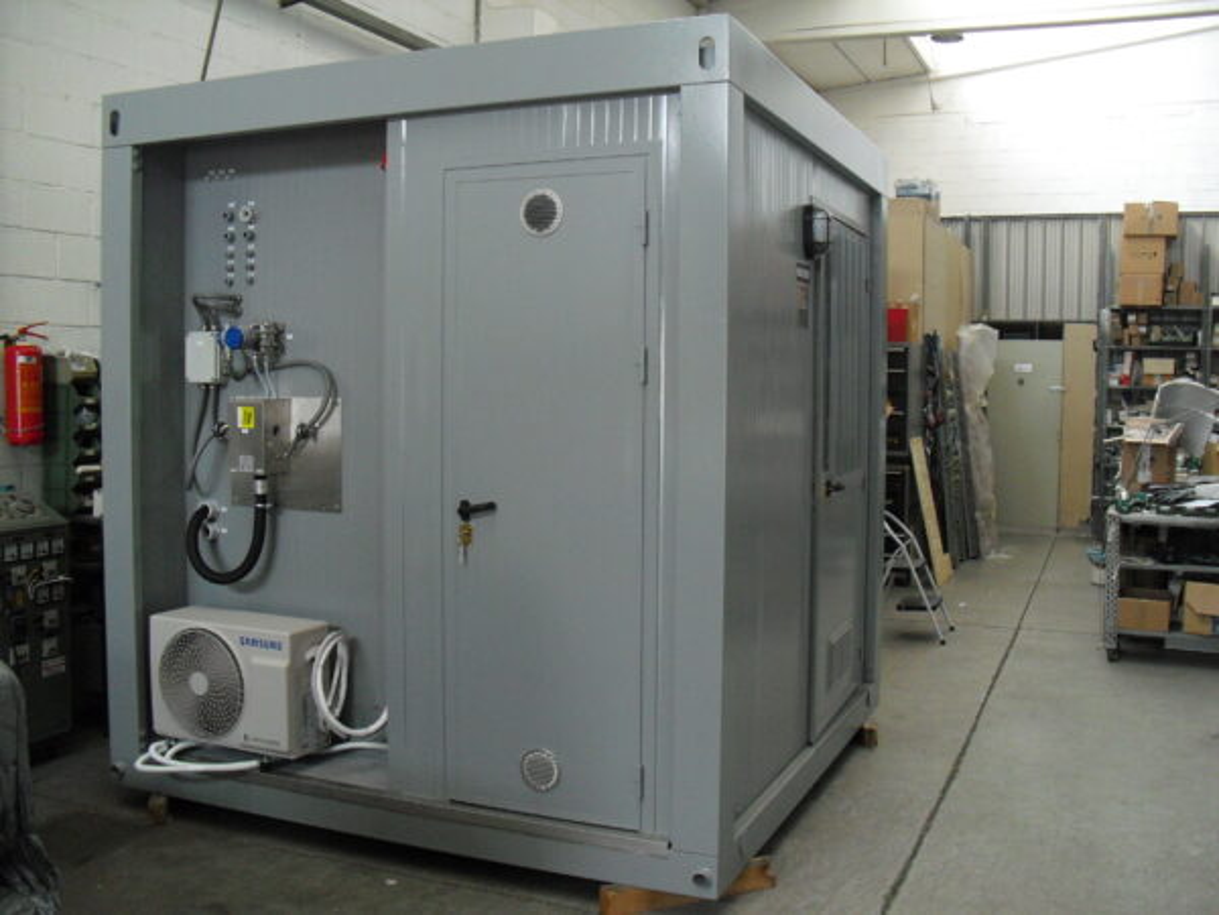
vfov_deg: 39.7
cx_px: 610
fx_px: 1268
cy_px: 458
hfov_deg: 51.4
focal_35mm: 36
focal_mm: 6.3
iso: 400
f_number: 3.1
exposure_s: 1/60
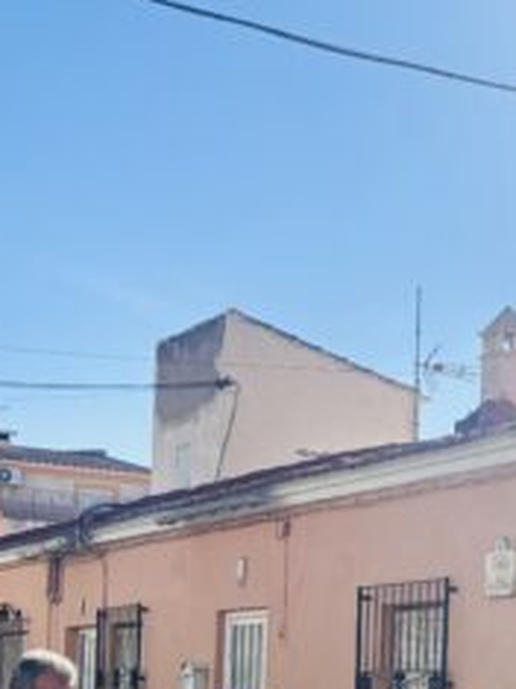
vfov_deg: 22.0
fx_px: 1691
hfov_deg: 16.1
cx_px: 730
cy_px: 724
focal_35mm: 85
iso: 50
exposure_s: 1/3788
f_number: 1.6
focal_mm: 5.96
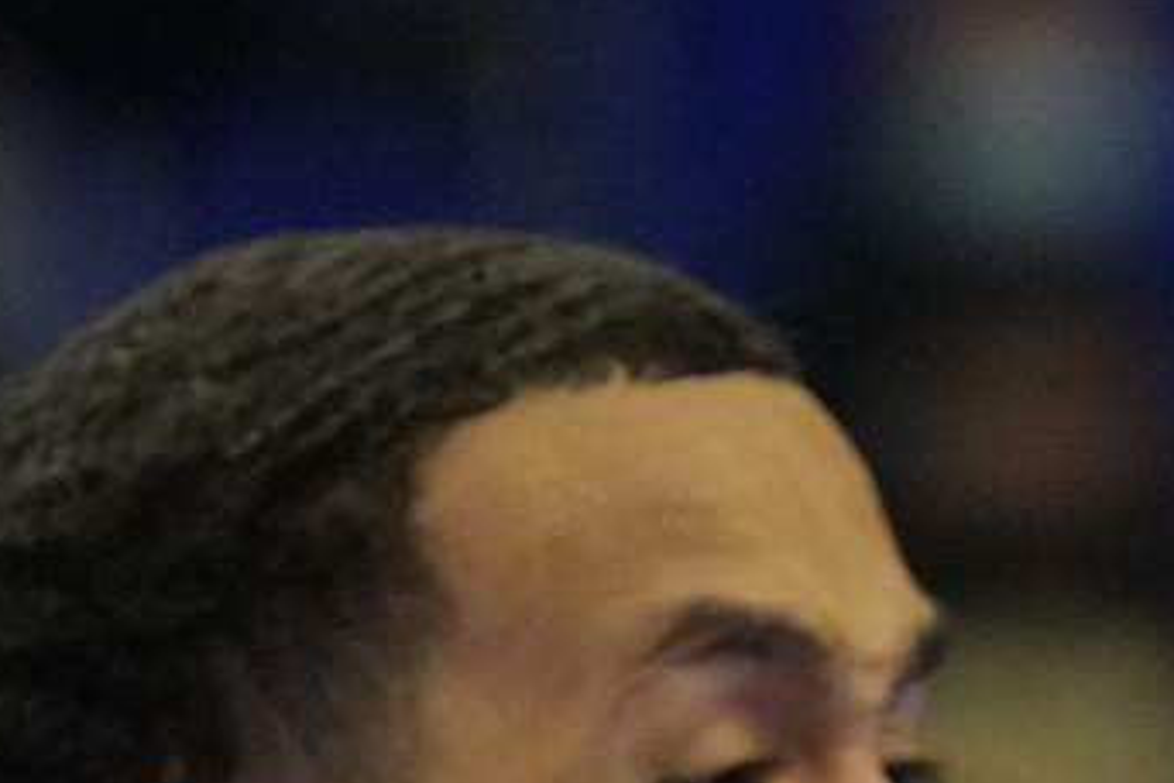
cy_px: 2462
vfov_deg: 1.0
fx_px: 43337
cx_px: 2015
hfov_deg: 1.6
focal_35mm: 1329
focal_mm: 182
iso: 4000
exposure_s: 1/1000
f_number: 2.8
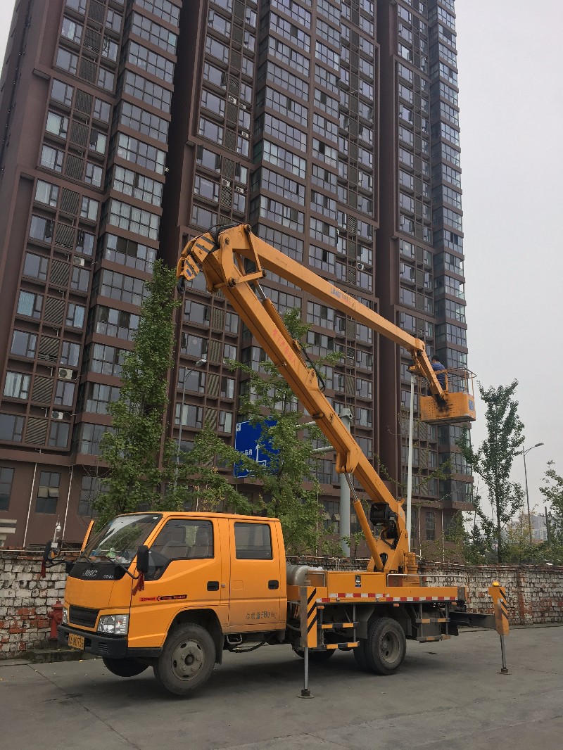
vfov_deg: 61.6
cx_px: 282
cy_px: 375
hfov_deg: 48.2
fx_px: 629
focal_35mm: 29
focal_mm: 4.15
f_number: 2.2
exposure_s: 1/310
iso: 25
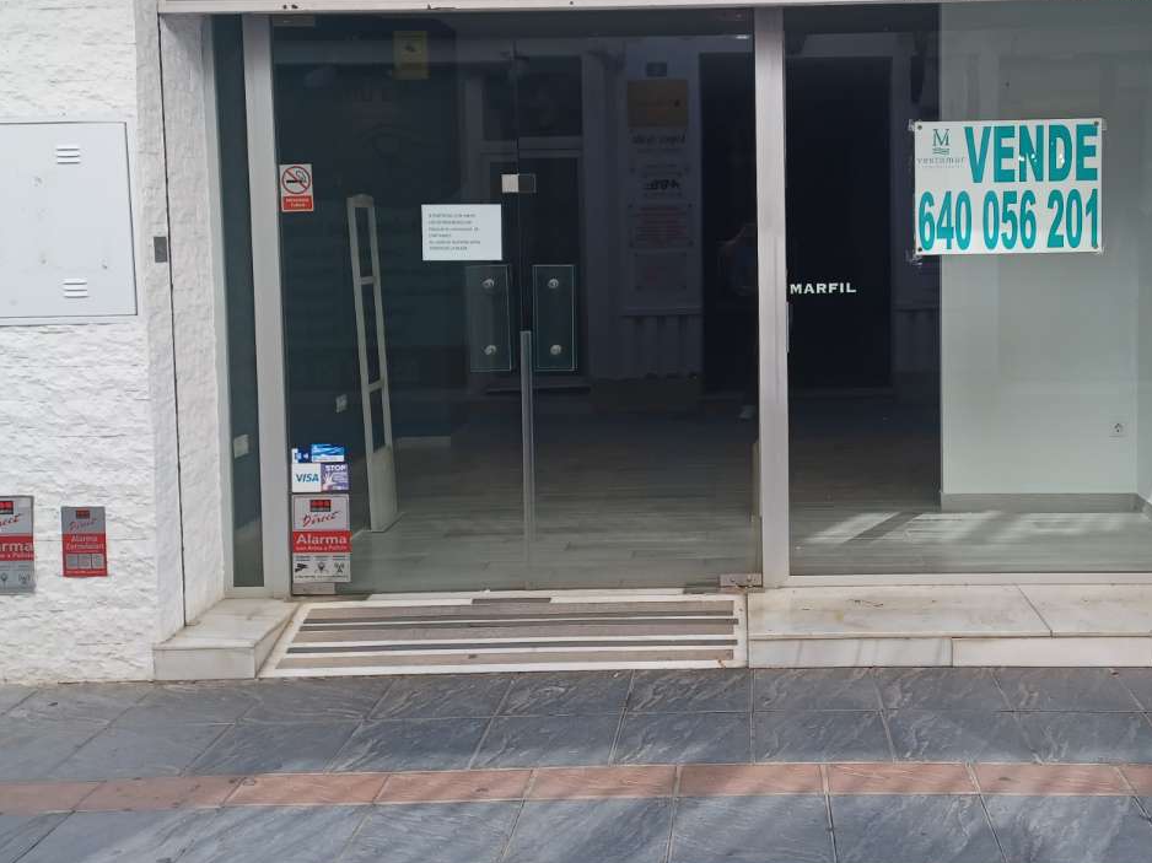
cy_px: 309
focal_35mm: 40
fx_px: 1331
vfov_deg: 35.7
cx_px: 743
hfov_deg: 46.3
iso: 50
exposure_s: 1/100
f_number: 1.8
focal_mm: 4.6
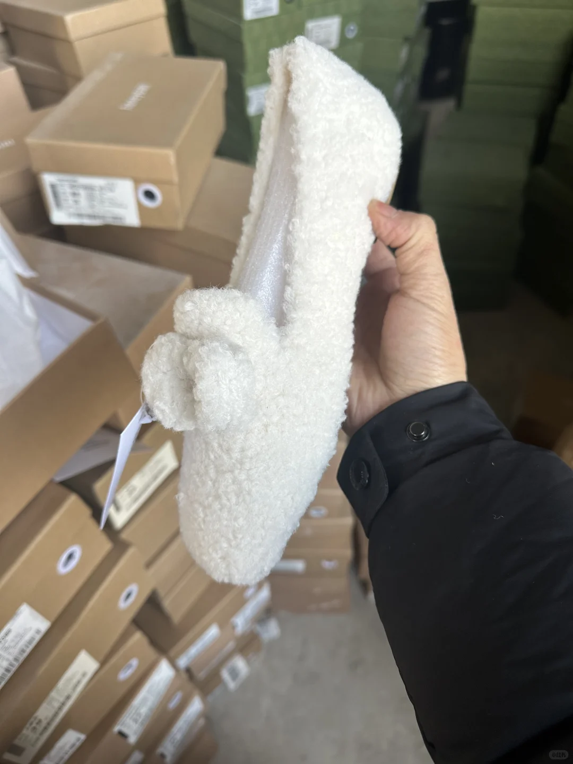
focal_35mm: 24
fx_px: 530
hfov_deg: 56.8
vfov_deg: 71.6
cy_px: 382
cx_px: 286
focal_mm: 6.86
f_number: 1.78
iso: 125
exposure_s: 1/121
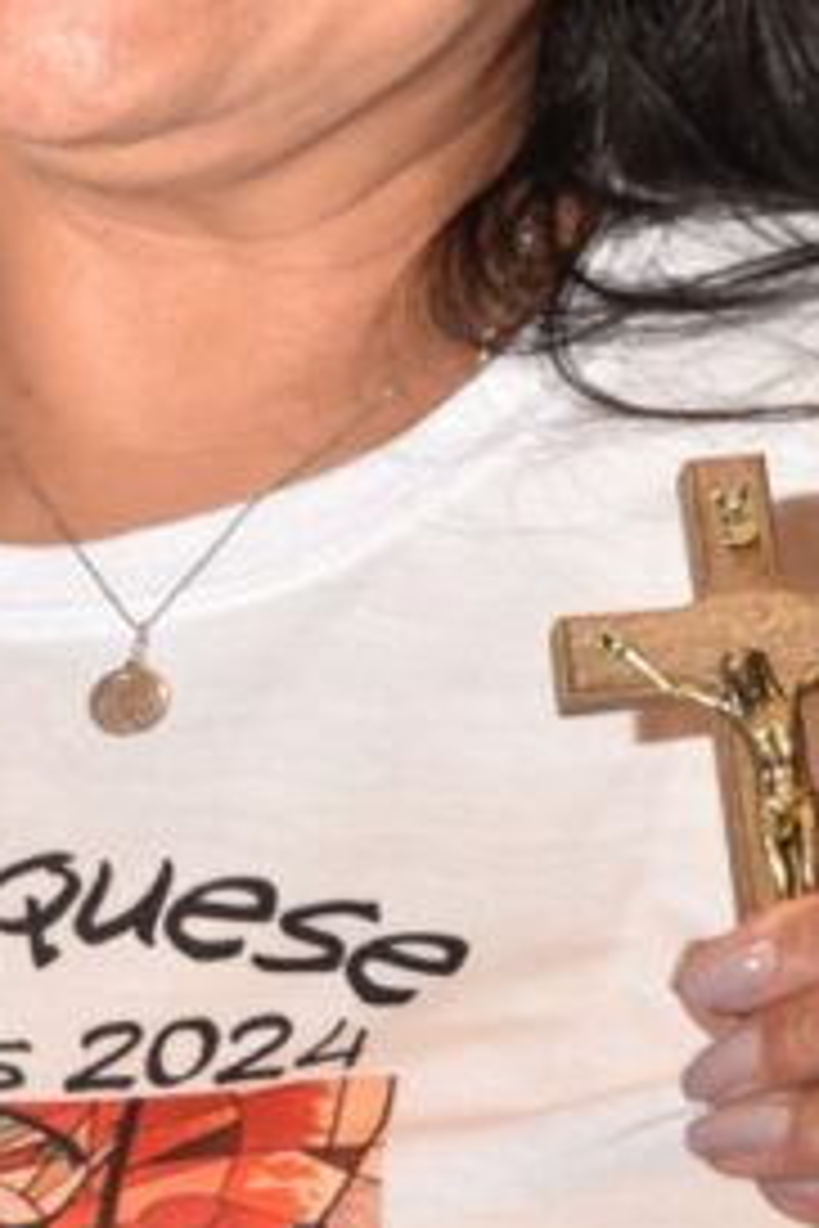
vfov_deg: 8.1
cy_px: 396
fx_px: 8701
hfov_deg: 5.4
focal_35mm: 255
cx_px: 200
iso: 800
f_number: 5.6
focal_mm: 68
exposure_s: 1/80
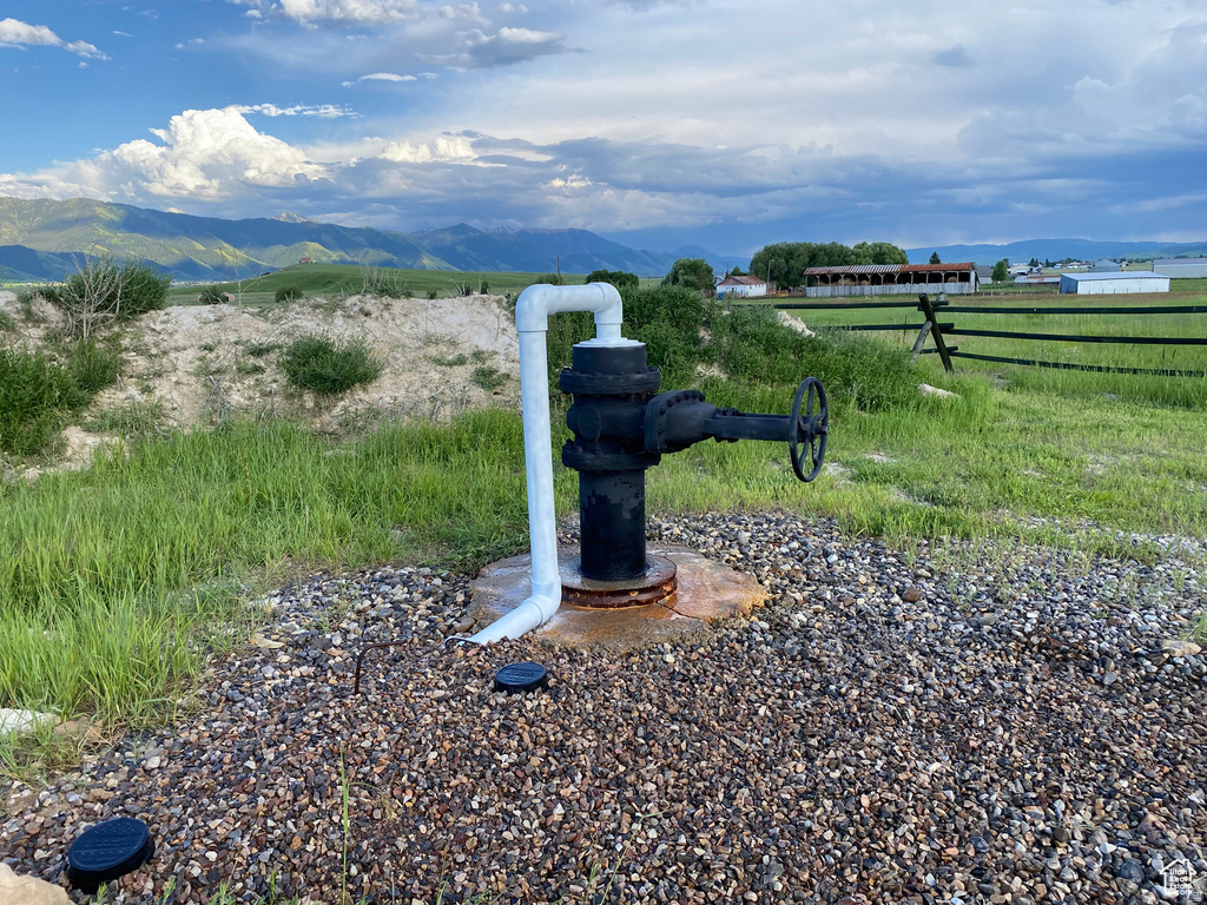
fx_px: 907
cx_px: 604
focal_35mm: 26
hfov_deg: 67.3
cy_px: 452
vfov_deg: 53.1
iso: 32
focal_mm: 4.25
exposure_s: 1/757
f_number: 1.8
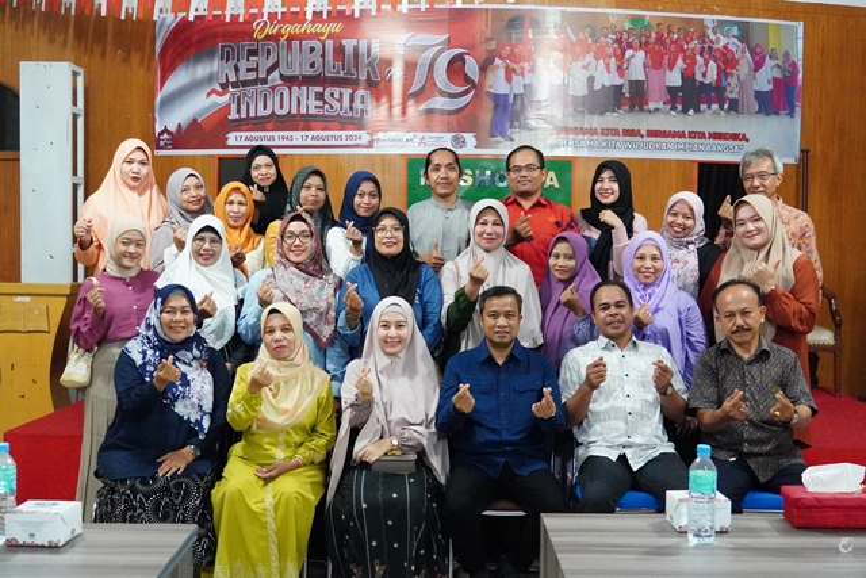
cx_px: 433
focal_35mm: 48
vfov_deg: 28.1
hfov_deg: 41.1
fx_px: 1155
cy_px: 289
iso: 16000
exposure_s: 1/100
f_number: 4
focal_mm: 32
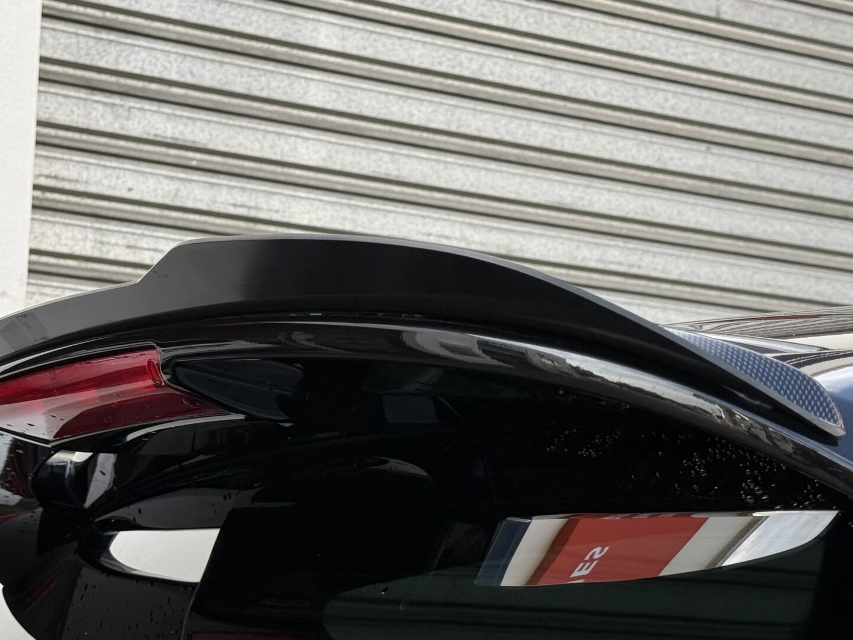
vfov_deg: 17.3
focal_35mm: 85
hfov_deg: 23.0
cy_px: 379
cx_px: 365
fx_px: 2094
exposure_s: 1/455
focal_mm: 6.76
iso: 64
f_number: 1.78
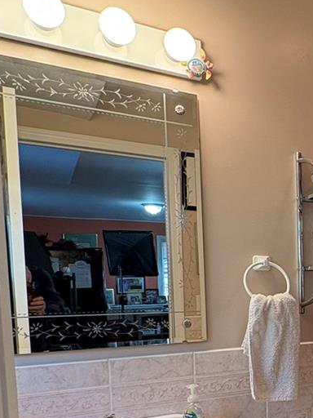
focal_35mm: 42
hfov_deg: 28.7
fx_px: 506
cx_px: 395
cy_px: 331
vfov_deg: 42.9
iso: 250
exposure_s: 1/60
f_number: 2.2
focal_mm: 2.22
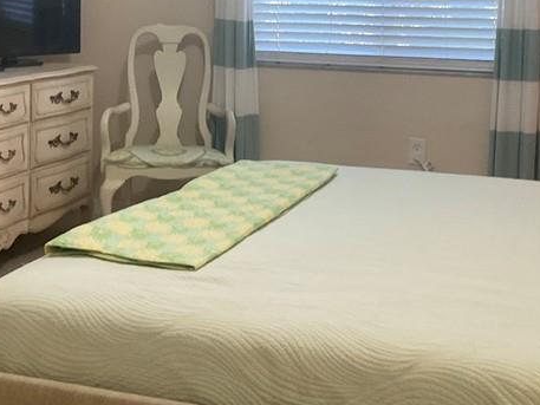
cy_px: 84
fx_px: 1014
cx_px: 289
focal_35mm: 65
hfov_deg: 29.8
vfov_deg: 22.3
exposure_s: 1/60
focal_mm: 3
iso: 100
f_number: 1.8
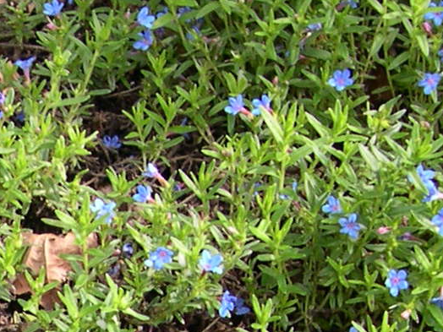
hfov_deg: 15.7
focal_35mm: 116
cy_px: 493
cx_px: -208
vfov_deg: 12.2
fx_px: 1485
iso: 100
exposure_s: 1/178
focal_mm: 8
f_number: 2.8
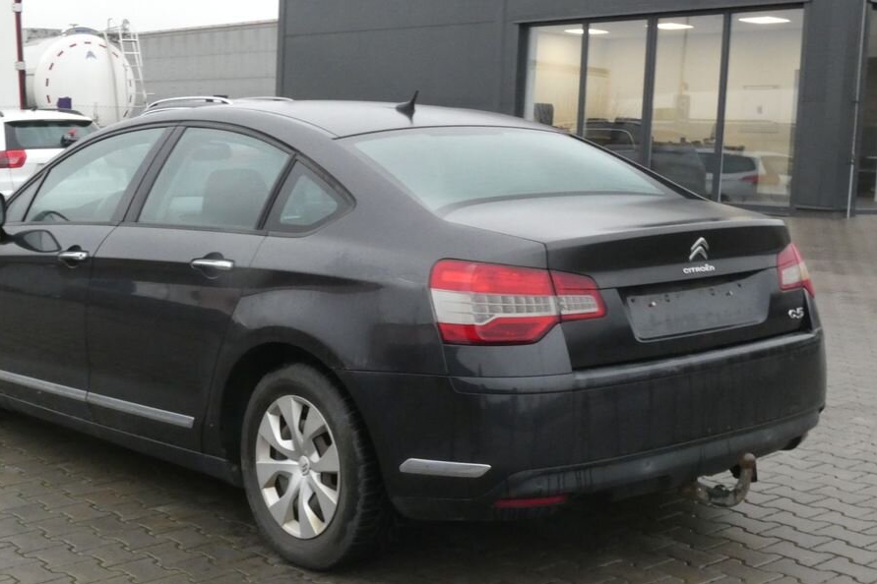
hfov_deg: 36.2
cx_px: 391
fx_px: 1340
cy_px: 299
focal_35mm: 55
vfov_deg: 24.6
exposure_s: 1/80
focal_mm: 8.2
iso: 640
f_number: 5.6
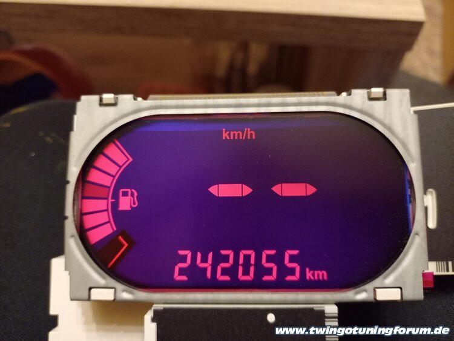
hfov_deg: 69.4
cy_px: 170
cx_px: 227
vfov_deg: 54.9
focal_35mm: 25
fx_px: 328
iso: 1250
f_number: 1.8
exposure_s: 1/16.7
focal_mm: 4.65
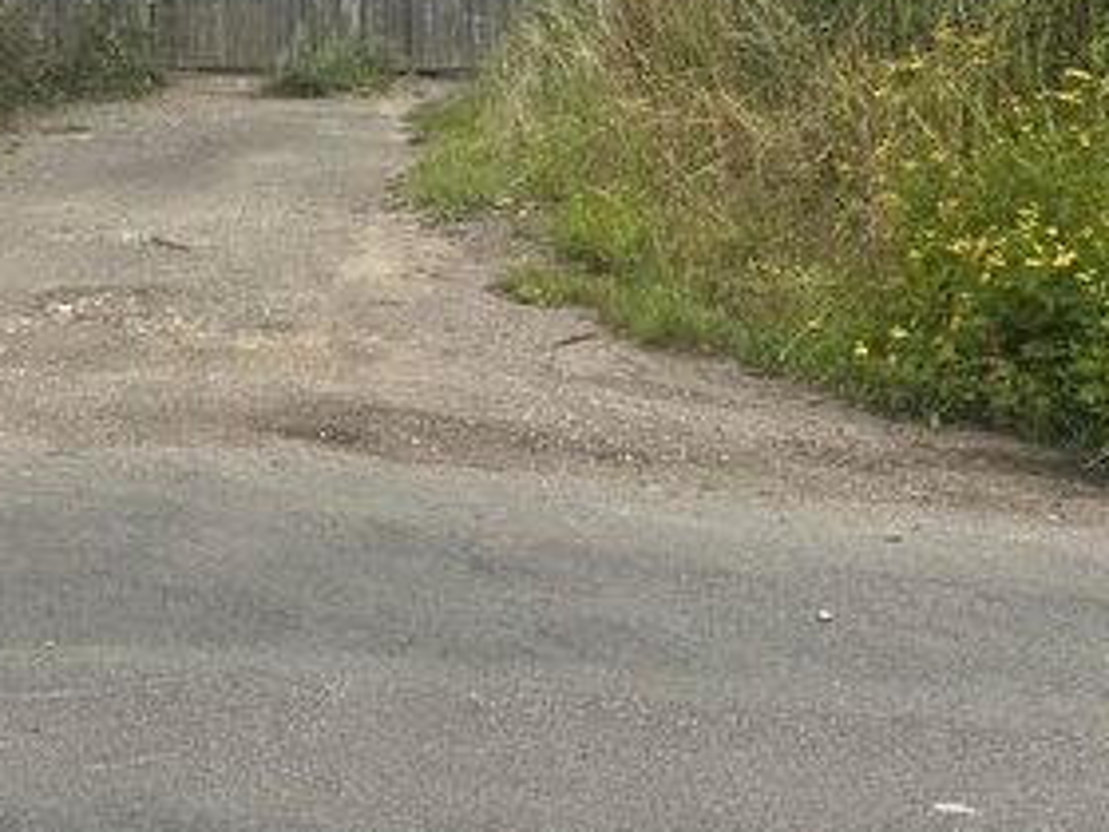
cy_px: -34
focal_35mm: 60
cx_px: 182
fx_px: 1922
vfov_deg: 23.2
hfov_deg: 31.2
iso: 80
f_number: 1.78
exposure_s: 1/4545
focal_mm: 6.86
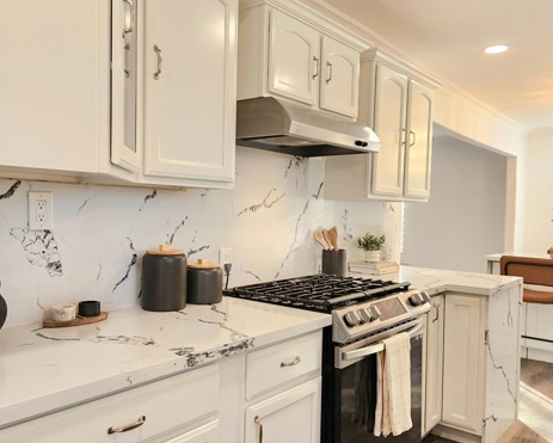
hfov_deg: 57.1
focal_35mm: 31
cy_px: 235
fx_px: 508
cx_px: 270
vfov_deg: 47.1
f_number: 1.8
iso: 160
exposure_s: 1/120
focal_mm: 5.4
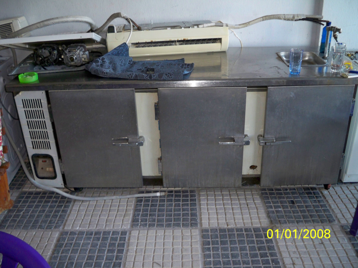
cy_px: 134
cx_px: 179
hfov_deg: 52.6
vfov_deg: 40.7
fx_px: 362
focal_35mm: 35
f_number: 3.1
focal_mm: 6.3
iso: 200
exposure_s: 1/60
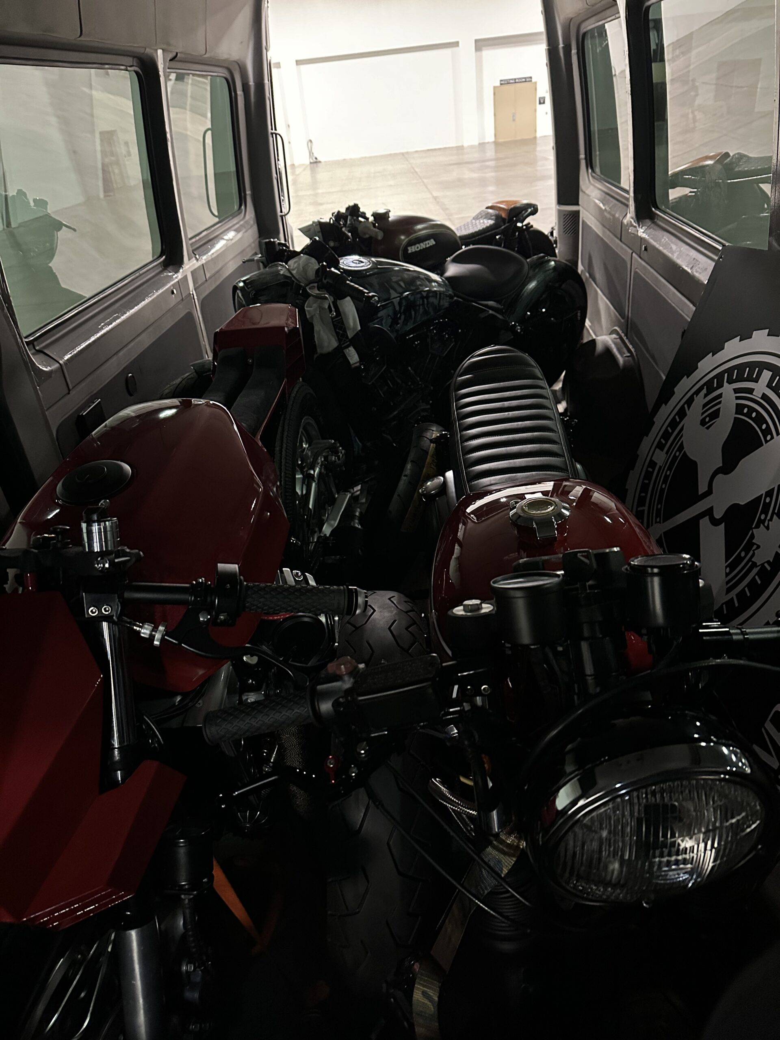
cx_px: 390
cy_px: 520
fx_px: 721
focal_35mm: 24
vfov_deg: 71.6
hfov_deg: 56.8
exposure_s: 1/33
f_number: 1.78
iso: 1000
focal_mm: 6.86
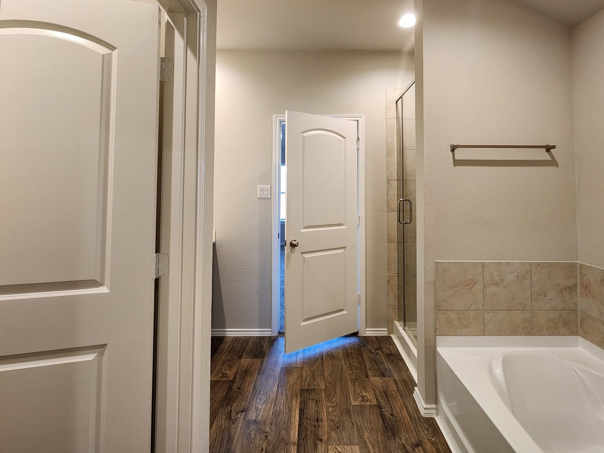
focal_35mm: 16
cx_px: 317
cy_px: 179
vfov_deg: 77.1
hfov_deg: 94.4
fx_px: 279
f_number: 2.2
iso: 250
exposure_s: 1/60
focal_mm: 2.2
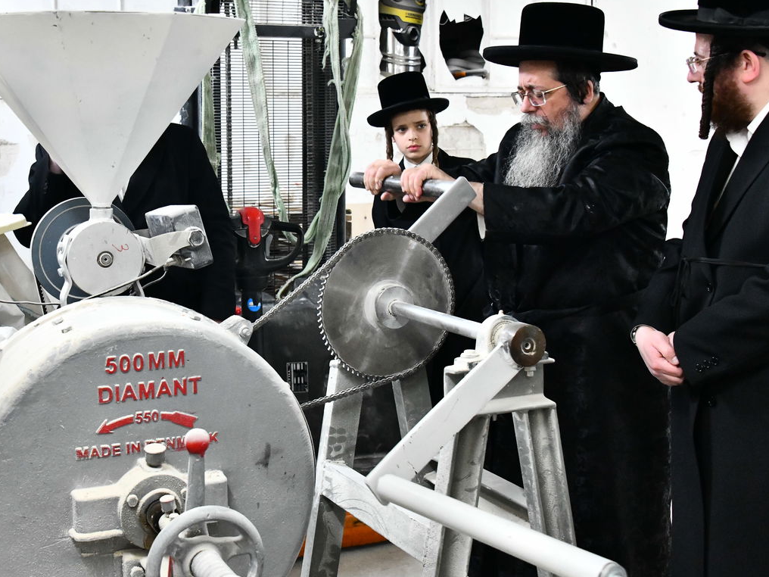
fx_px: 1177
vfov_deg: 27.5
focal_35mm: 53
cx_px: 272
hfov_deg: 35.9
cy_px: 252
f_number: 5.6
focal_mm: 40
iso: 5000
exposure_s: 1/250
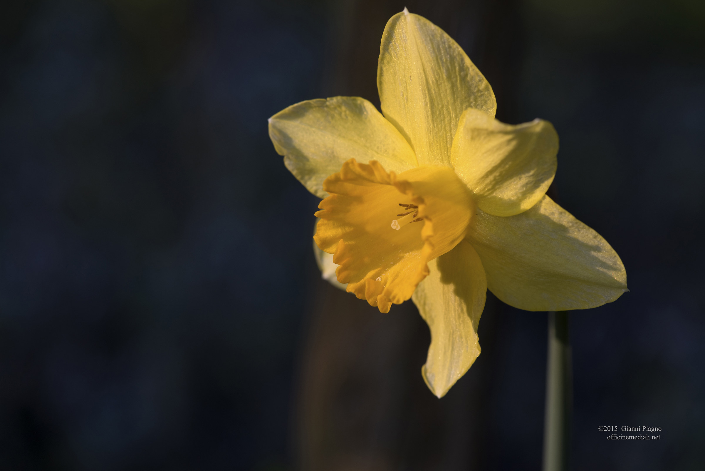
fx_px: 2057
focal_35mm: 105
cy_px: 236
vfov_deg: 13.1
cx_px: 352
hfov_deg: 19.4
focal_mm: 105
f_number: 8
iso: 400
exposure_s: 1/400
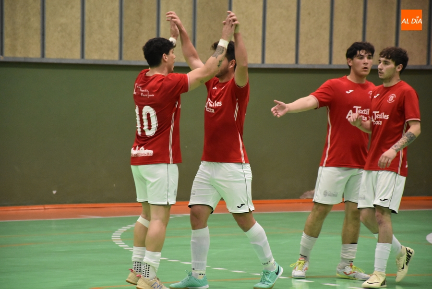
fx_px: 2522
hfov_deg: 9.8
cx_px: 216
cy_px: 144
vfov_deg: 6.6
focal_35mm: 210
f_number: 5.6
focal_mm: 140
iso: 3200
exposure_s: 1/200
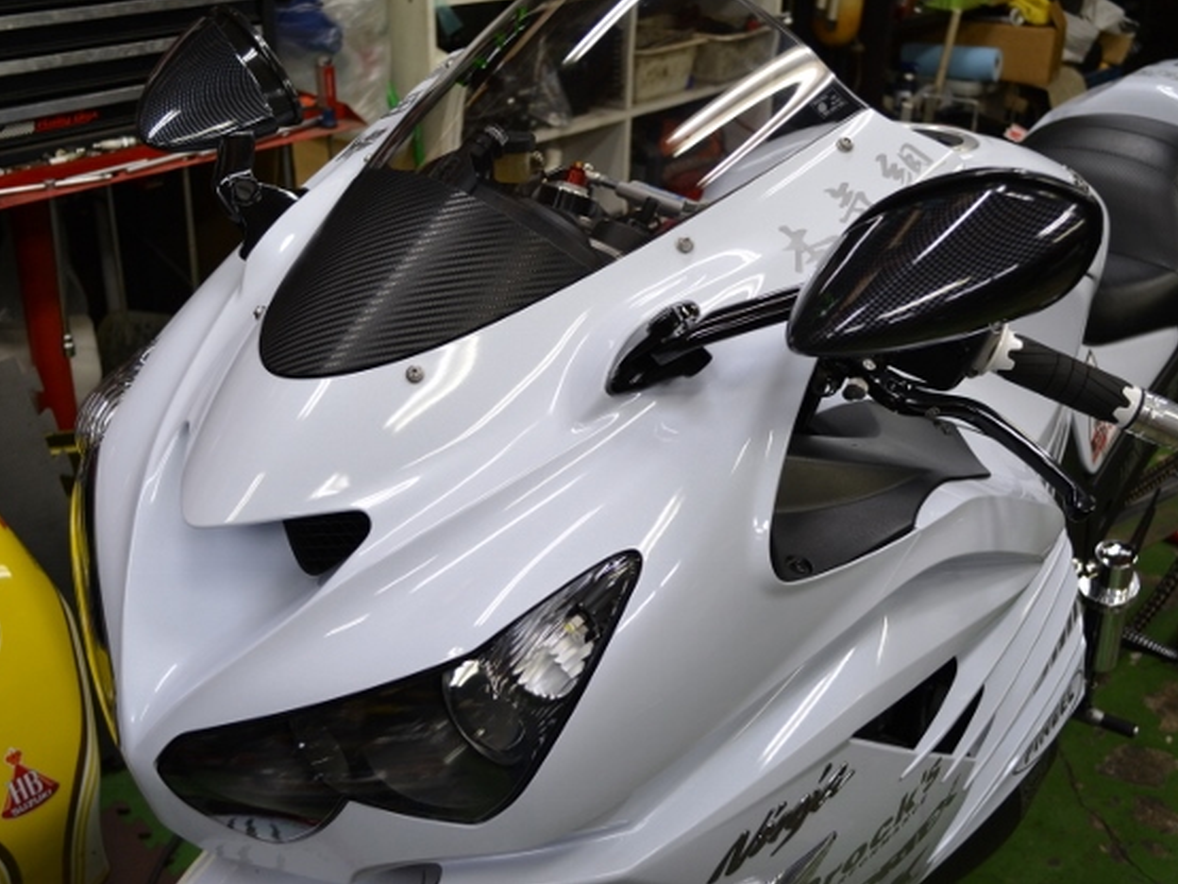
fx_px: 1362
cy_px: 434
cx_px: 595
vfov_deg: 36.0
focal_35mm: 40
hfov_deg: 46.8
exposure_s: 1/60
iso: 640
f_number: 4
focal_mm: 24
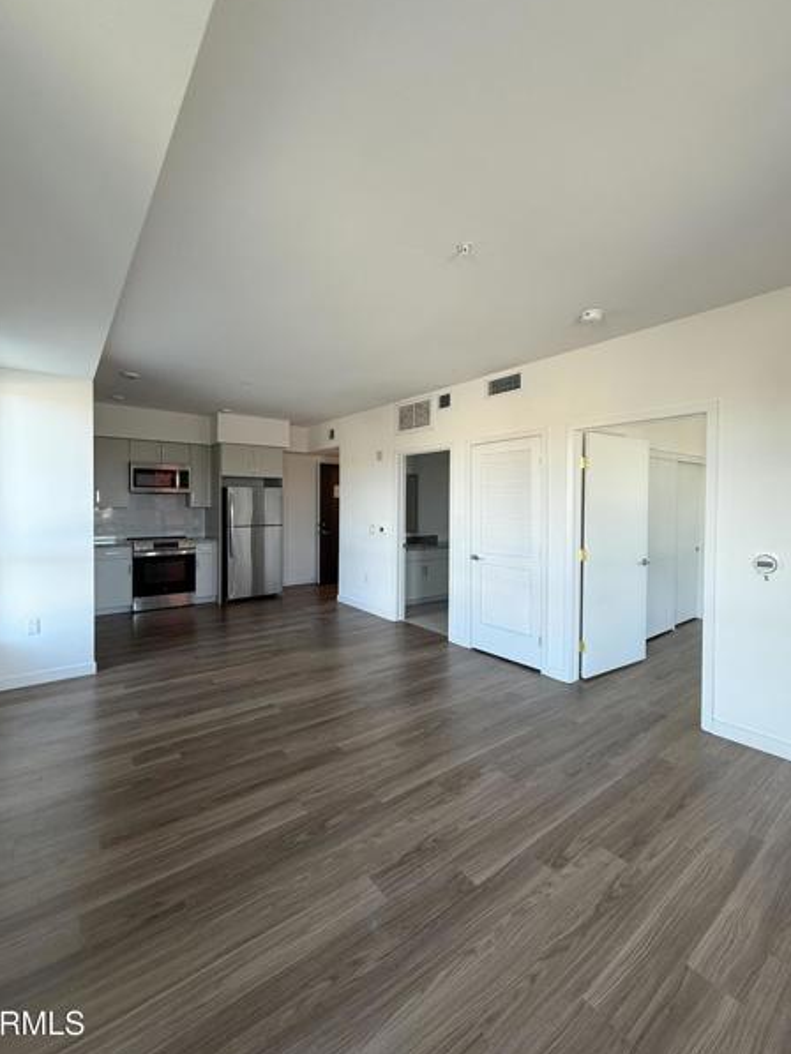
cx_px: 396
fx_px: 457
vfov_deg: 98.1
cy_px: 510
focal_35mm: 15
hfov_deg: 81.8
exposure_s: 1/99
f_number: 2.2
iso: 125
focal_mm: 2.22
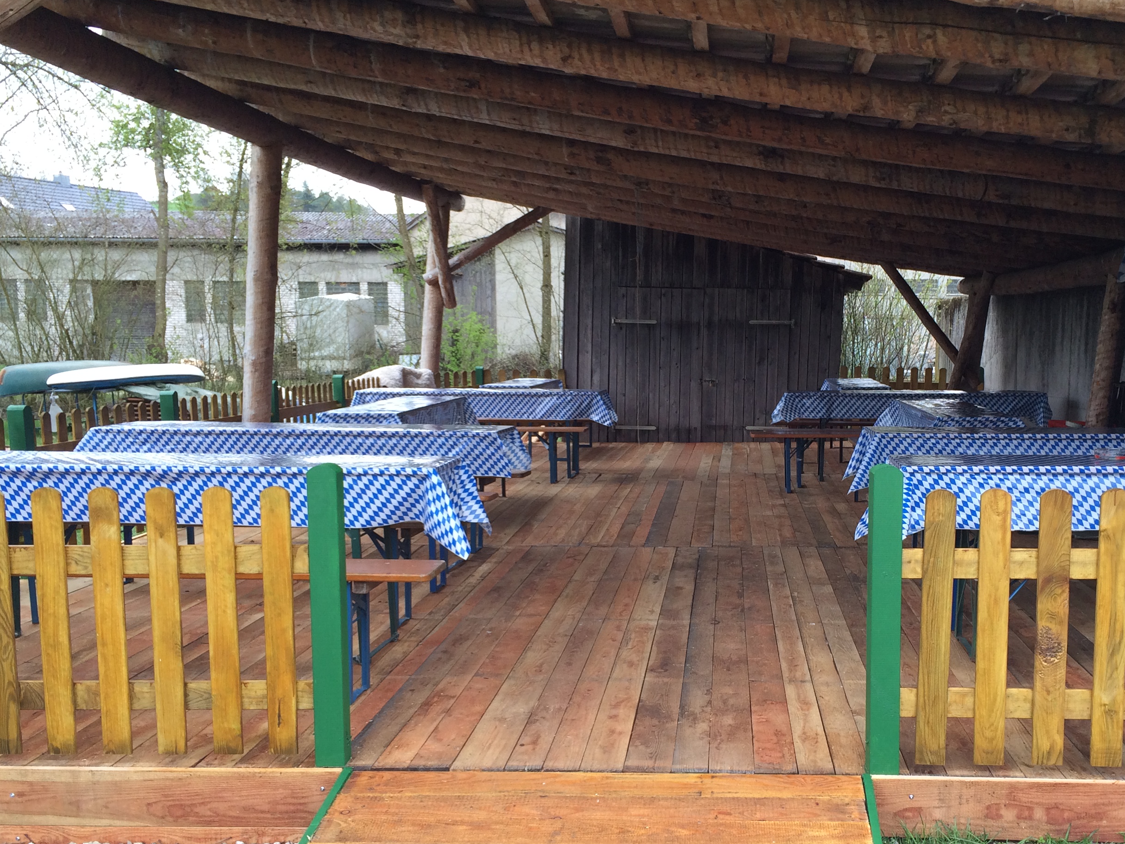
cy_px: 506
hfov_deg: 47.6
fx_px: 1267
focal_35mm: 39
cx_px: 674
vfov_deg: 36.7
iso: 40
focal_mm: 4.15
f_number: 2.2
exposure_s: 1/100
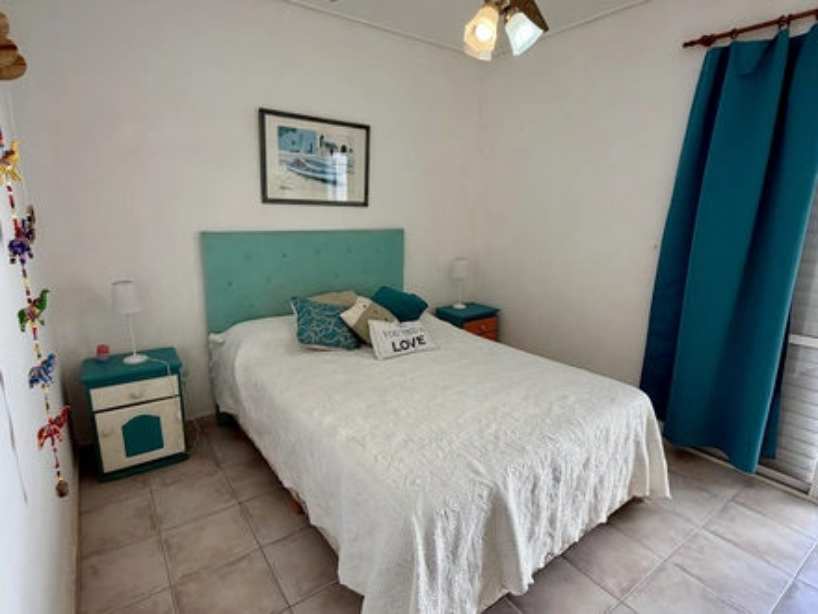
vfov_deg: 85.7
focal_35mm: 14
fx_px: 331
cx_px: 409
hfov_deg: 102.1
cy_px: 307
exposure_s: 1/121
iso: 100
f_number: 2.2
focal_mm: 2.22
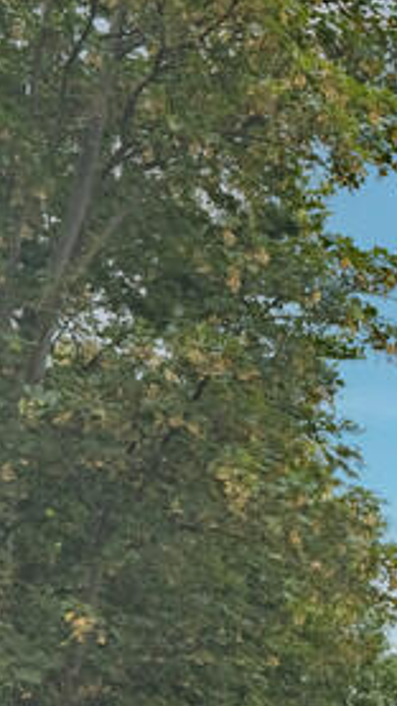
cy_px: 435
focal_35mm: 120
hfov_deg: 8.5
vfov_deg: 17.8
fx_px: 2244
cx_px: 1181
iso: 400
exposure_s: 1/2000
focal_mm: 31
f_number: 9
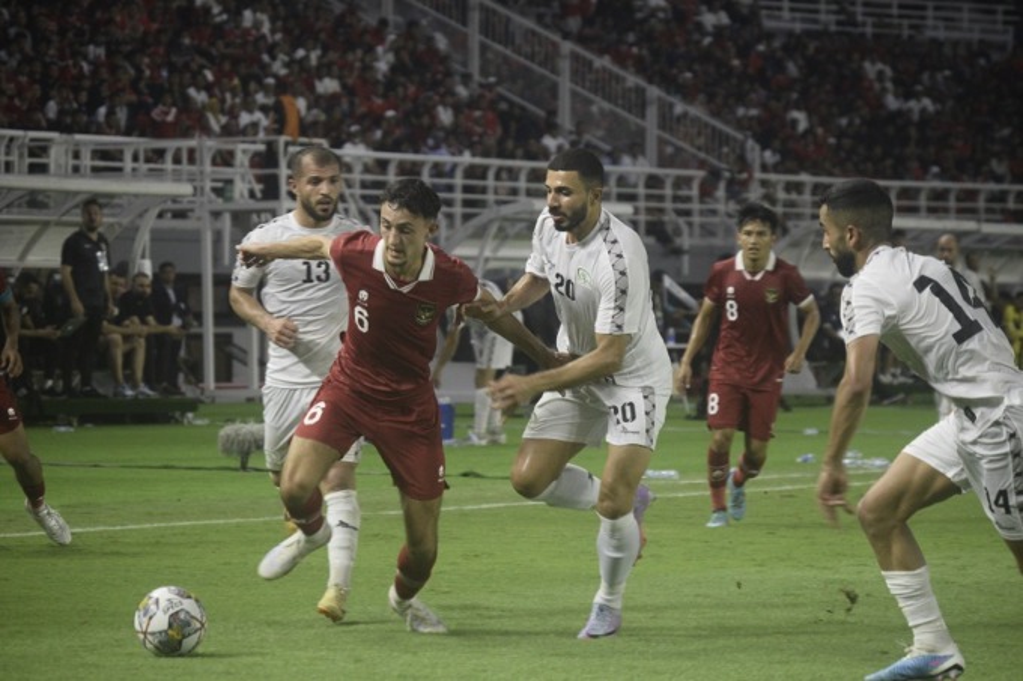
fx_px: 5753
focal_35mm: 202
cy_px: 340
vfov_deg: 6.8
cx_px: 512
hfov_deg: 10.2
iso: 1600
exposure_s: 1/400
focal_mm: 135
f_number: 5.6
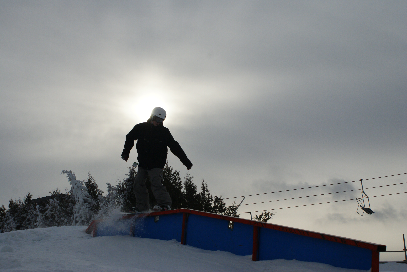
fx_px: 594
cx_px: 204
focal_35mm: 52
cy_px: 136
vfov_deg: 25.8
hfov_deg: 37.8
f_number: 10
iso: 400
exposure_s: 1/1000
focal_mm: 35
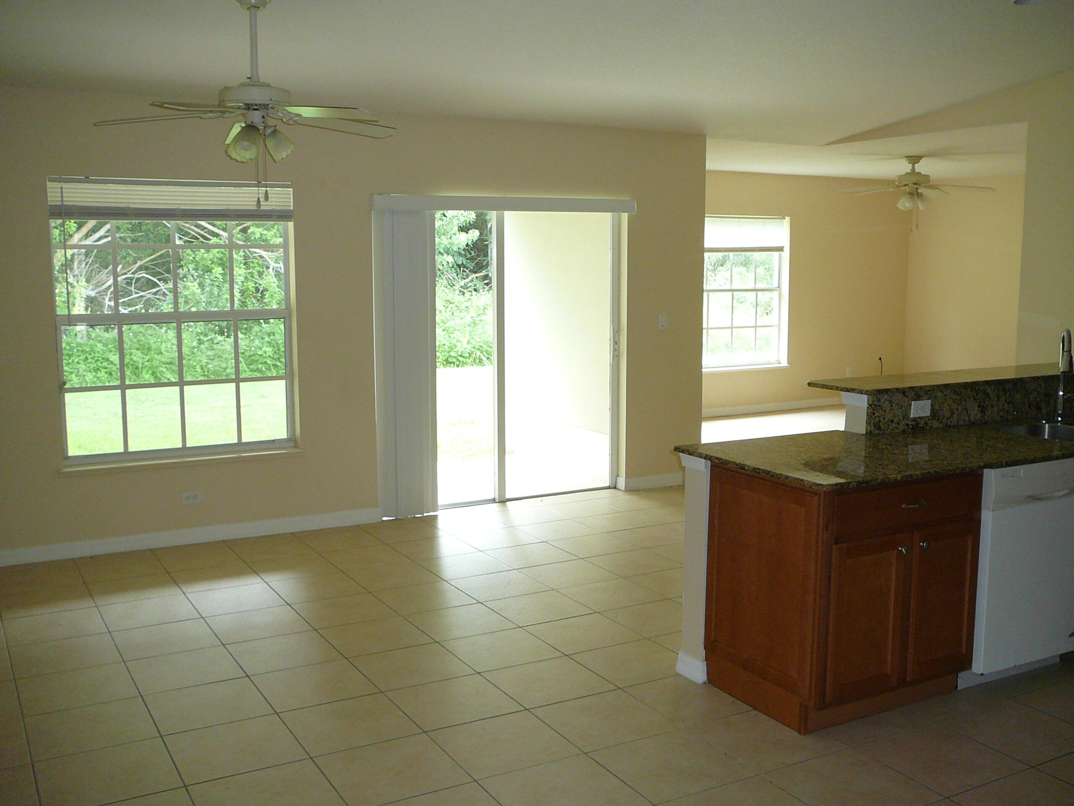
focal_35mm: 35
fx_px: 1086
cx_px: 537
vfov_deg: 40.7
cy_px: 403
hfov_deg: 52.6
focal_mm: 5.2
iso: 160
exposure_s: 1/30
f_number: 2.8
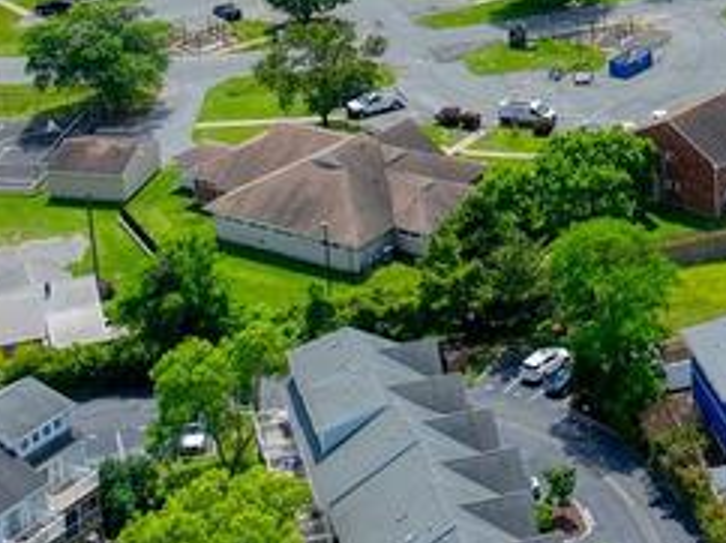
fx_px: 2996
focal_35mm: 143
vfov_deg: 10.0
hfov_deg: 13.2
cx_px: 1032
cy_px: -262
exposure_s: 1/2500
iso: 120
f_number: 2.8
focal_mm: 12.29
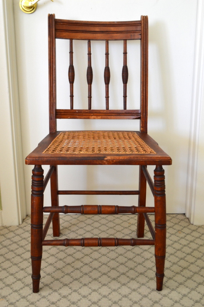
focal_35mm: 45
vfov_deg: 43.6
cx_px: 102
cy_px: 154
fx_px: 383
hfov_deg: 29.8
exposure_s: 1/20
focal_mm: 30
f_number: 4.5
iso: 400
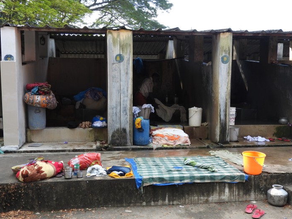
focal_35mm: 38
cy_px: 121
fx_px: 320
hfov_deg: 49.0
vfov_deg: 37.7
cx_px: 144
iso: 100
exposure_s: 1/160
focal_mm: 5.9
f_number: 3.6
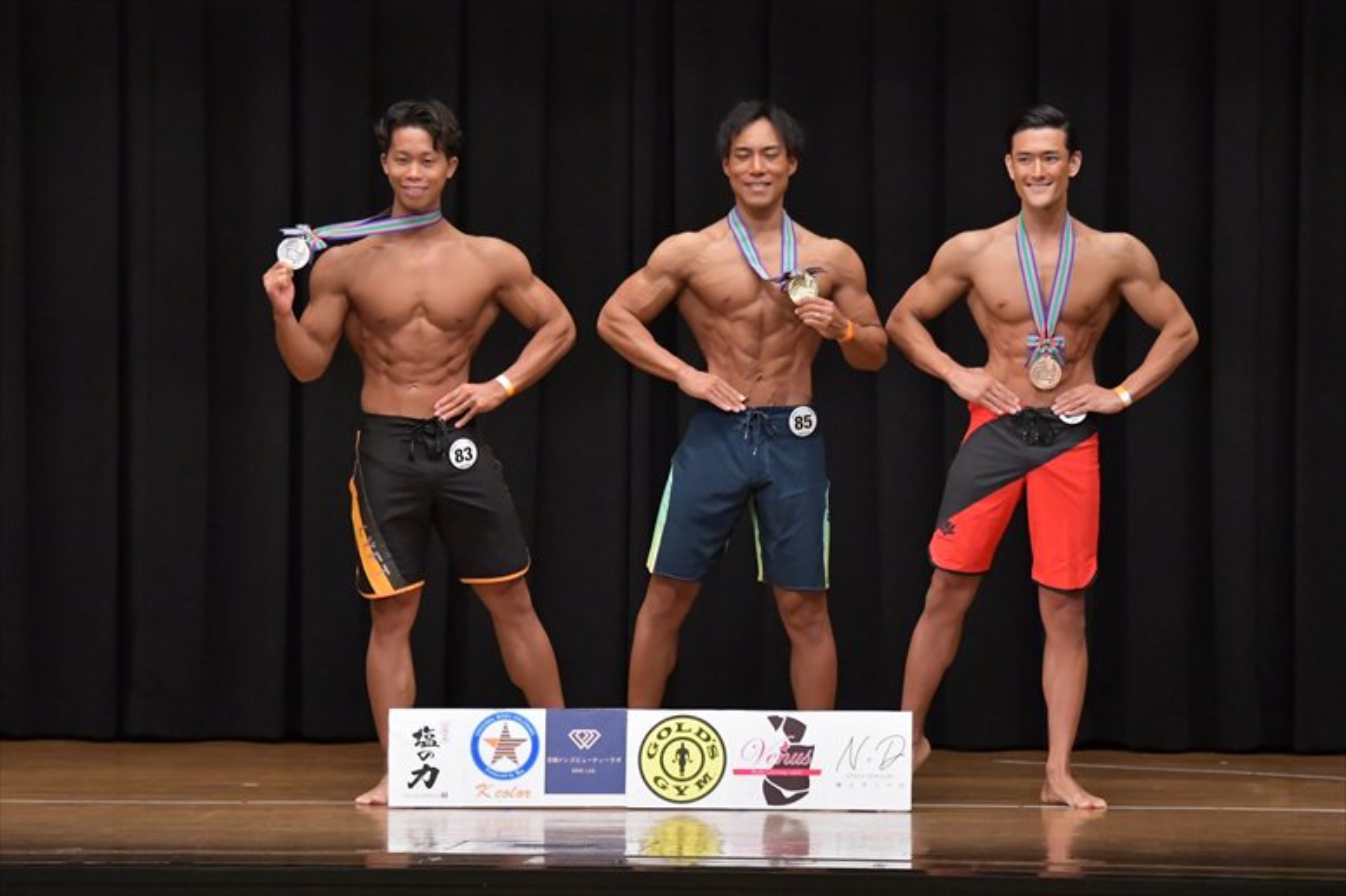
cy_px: 448
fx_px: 7549
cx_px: 673
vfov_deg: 6.8
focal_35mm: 202
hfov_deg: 10.2
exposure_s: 1/400
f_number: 5.6
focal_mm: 135
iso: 6400
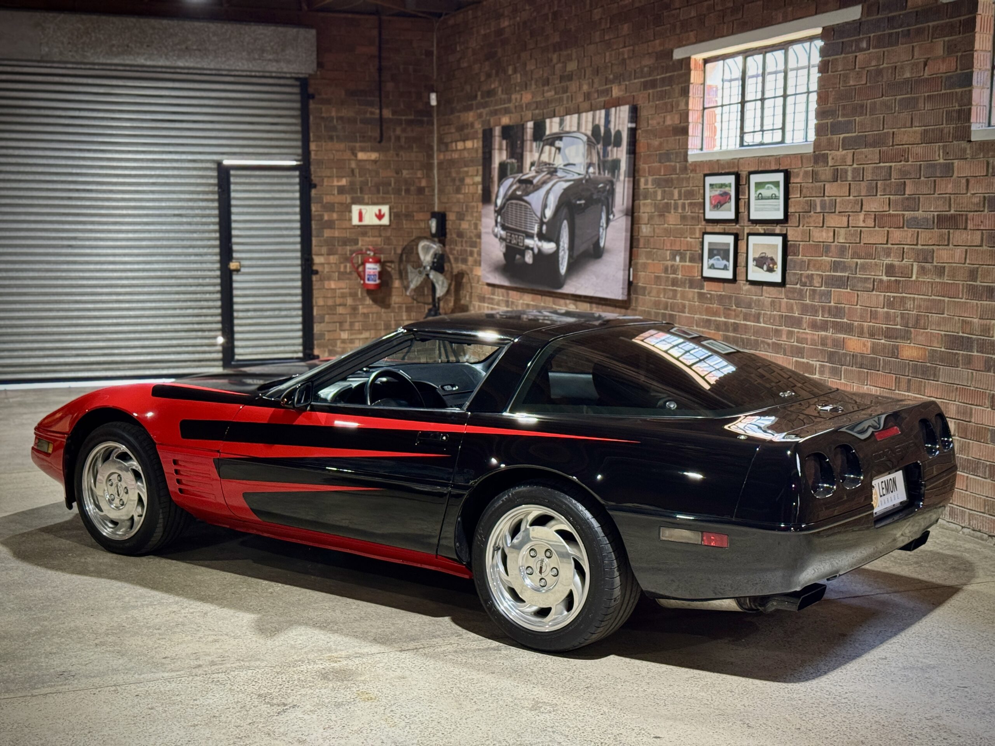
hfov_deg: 39.7
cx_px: 498
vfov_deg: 30.3
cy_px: 373
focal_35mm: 48
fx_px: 1380
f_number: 1.78
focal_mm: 6.76
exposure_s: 1/33
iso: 400
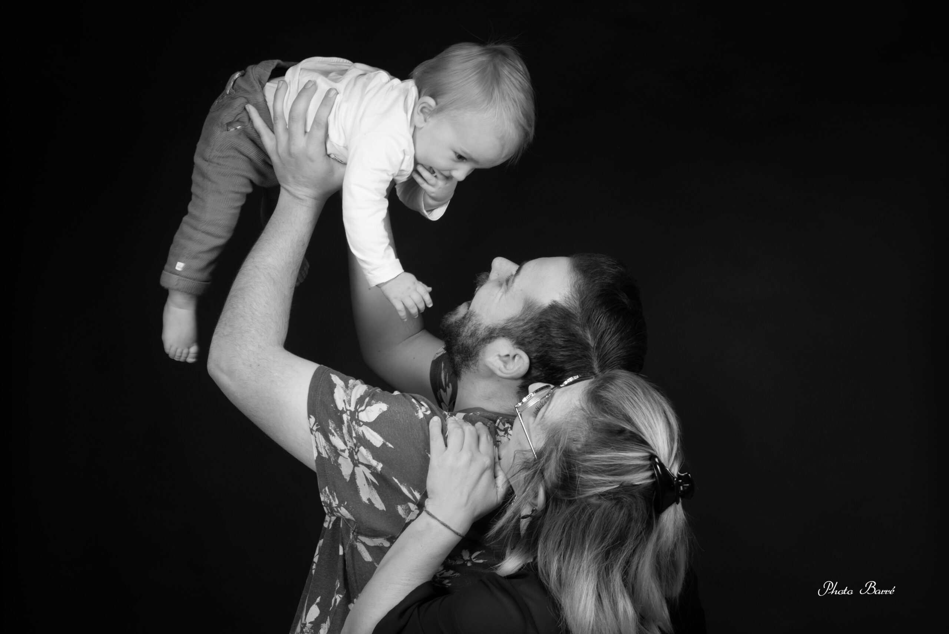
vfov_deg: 26.0
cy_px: 317
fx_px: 1371
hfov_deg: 38.2
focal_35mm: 52
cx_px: 474
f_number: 18
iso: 100
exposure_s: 1/100
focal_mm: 52
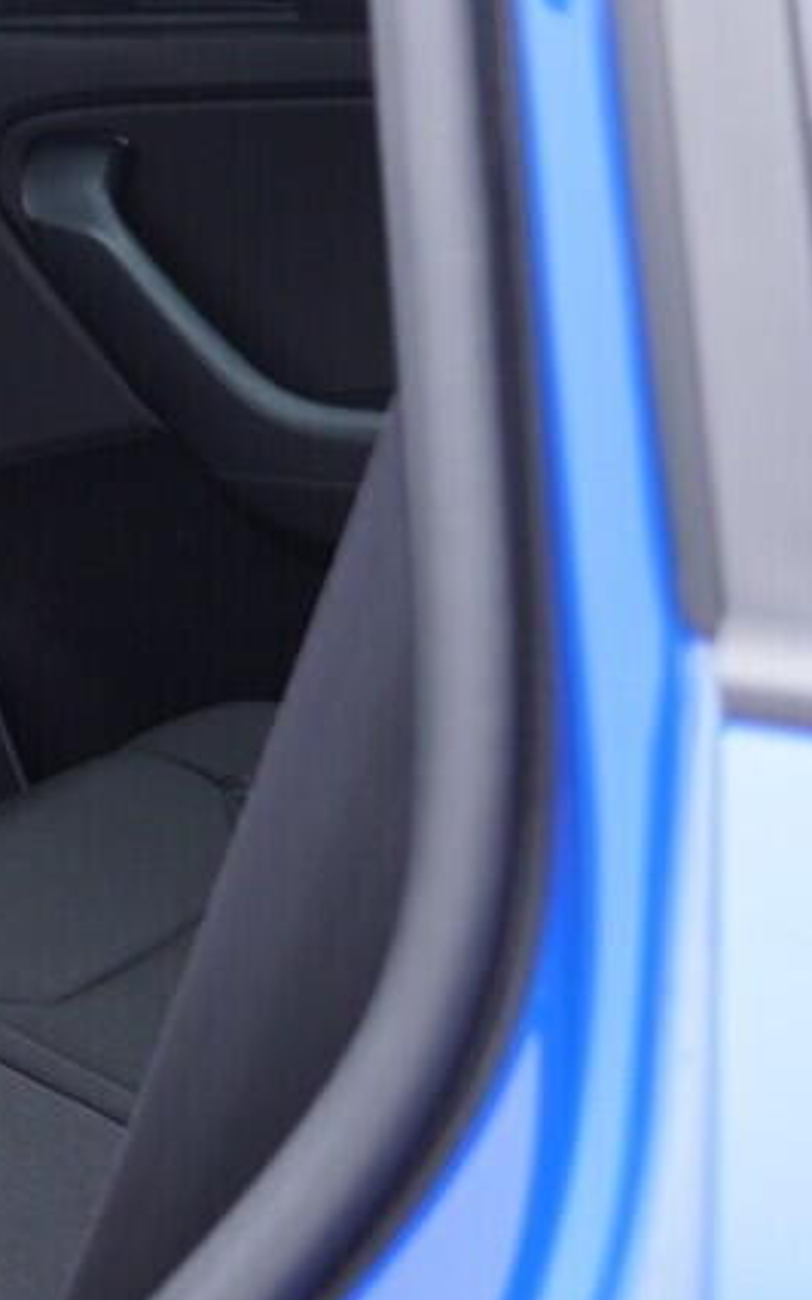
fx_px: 4393
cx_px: -1044
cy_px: 775
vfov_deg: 16.8
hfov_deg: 9.5
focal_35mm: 124
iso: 320
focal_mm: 24
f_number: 2.8
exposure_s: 1/40
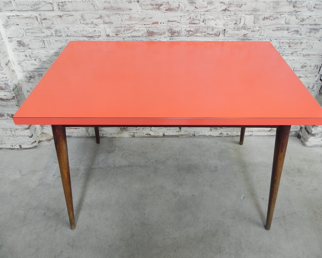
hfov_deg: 62.2
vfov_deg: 51.5
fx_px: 267
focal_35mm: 28
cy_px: 126
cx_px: 168
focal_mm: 4.6
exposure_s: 1/30
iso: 190
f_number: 2.8
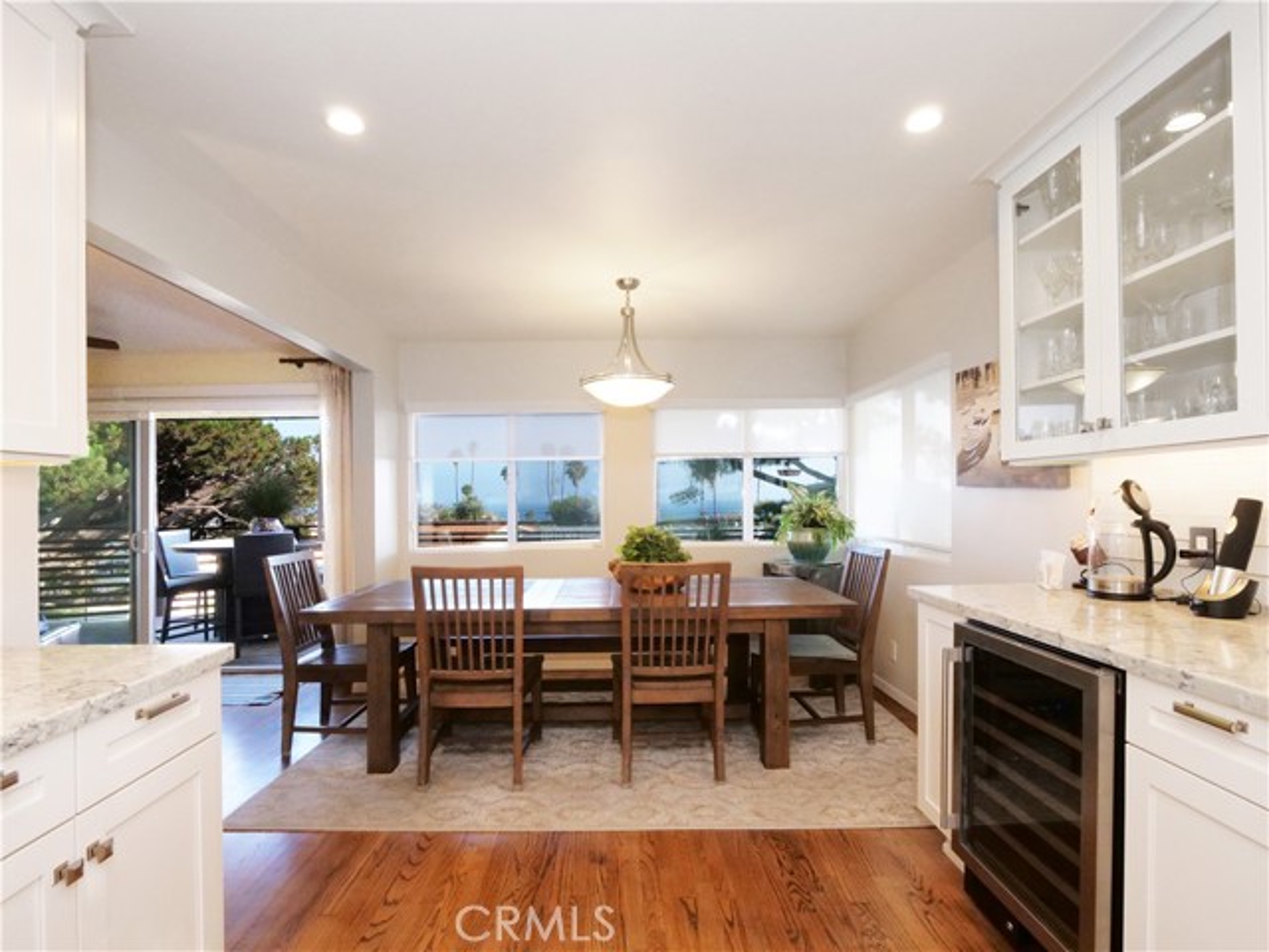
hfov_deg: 94.5
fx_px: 587
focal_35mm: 16
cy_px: 476
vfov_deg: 78.1
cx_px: 634
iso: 2000
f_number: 7.1
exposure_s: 1/125
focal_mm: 8
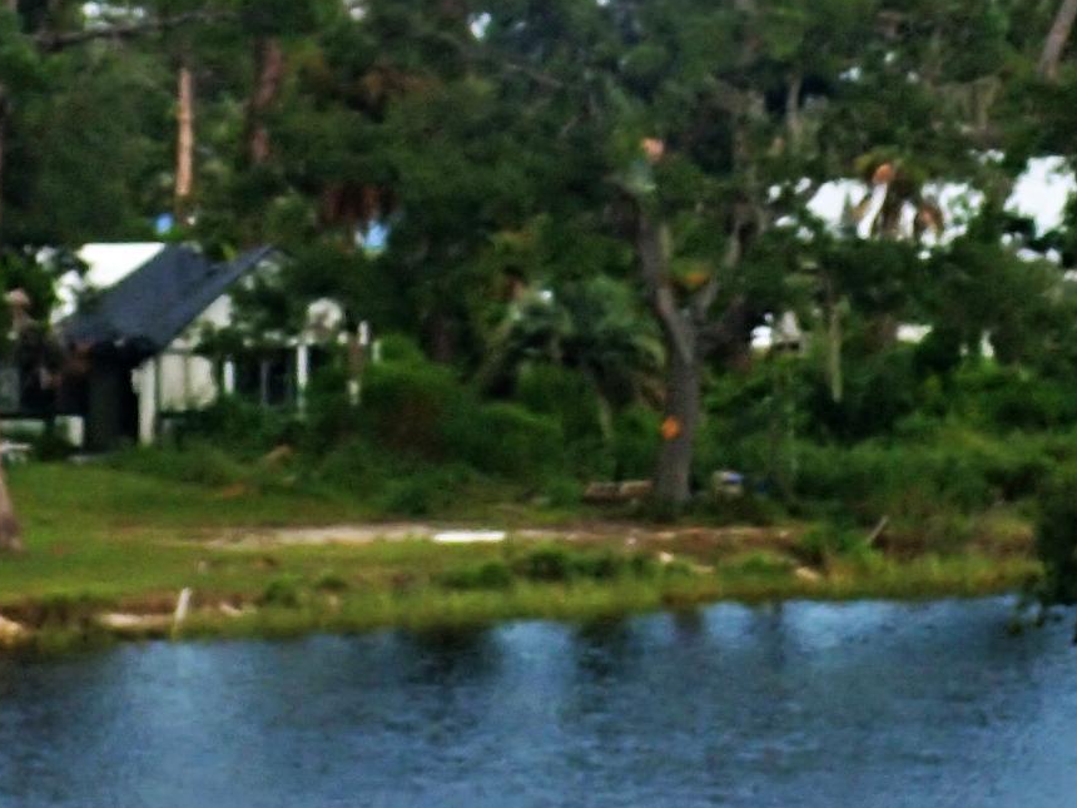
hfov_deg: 5.7
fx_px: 10858
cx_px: 559
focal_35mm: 349
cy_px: -122
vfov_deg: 4.3
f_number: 6.3
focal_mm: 18
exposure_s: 1/200
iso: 100
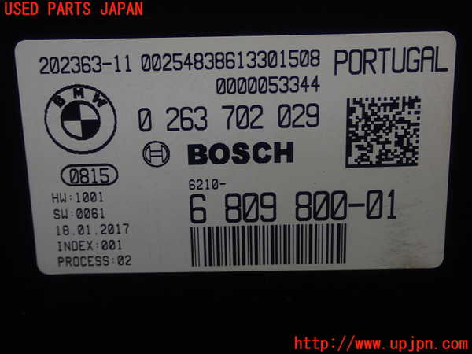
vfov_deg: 23.7
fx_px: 845
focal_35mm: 62
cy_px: 177
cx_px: 236
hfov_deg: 31.2
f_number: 3.6
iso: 200
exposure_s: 1/80
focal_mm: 11.09
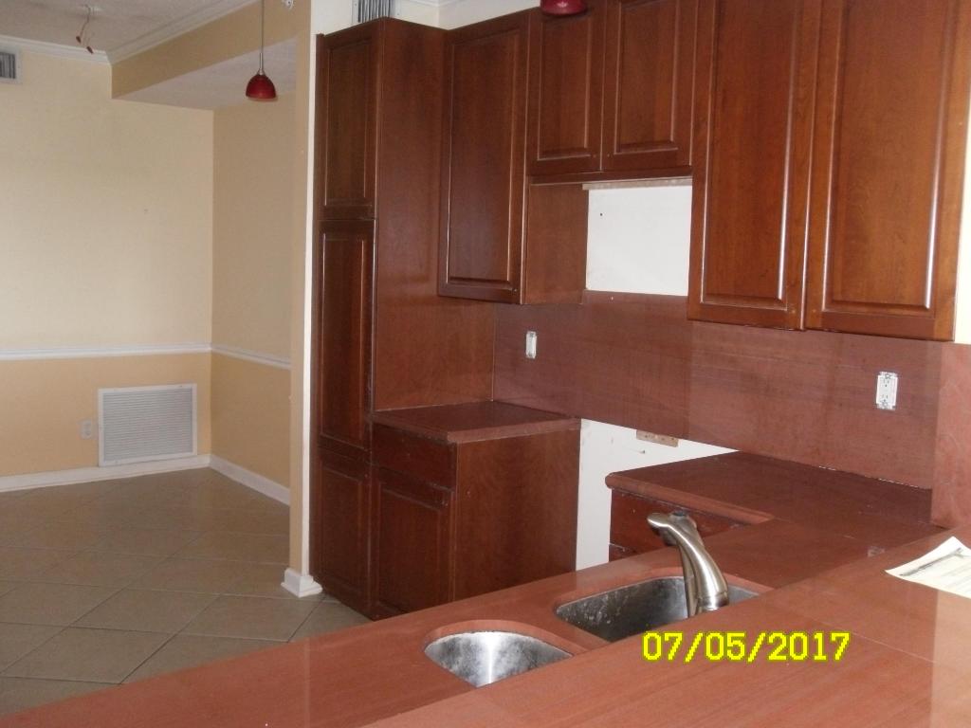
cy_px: 364
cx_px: 486
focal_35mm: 45
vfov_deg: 32.2
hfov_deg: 42.1
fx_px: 1262
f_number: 3.5
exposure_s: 1/45
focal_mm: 6.3
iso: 400
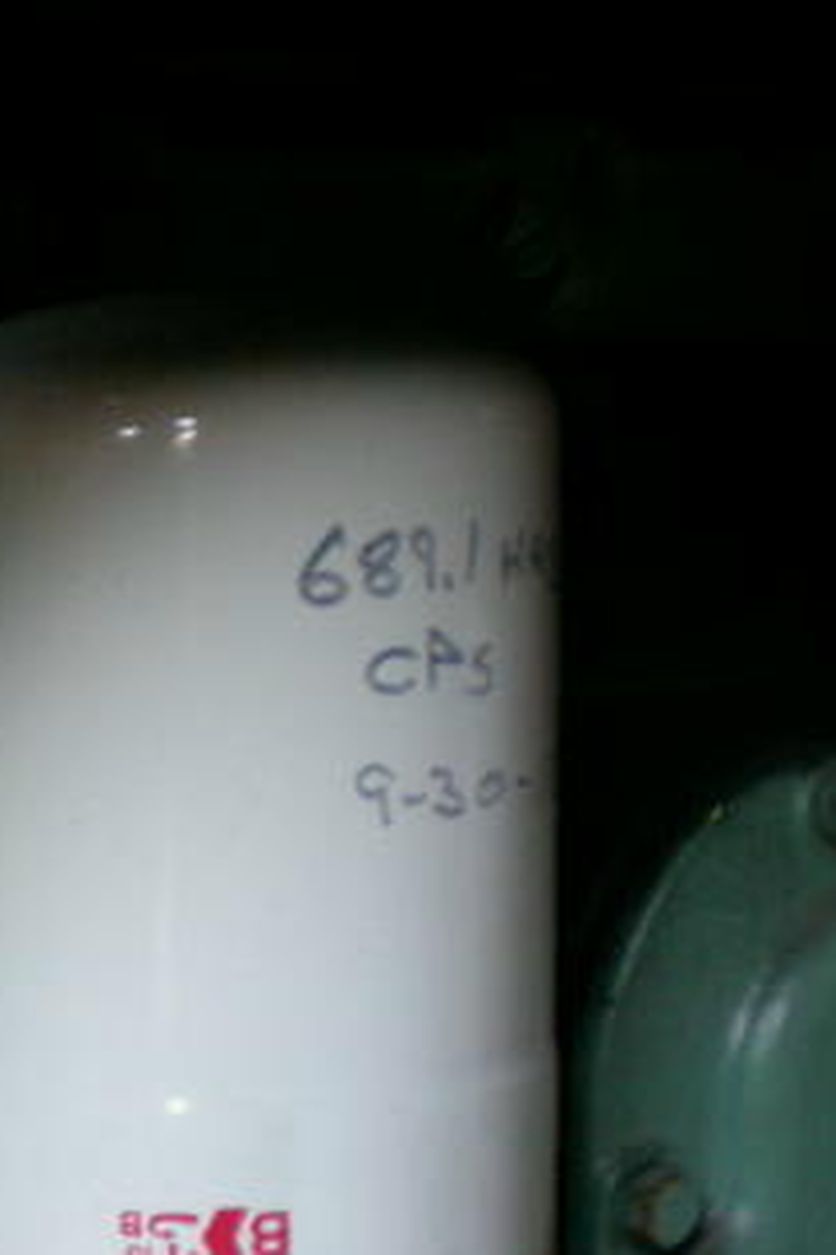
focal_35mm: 101
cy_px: 1000
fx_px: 3518
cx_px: -289
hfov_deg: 13.0
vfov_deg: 20.0
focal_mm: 6.3
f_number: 3.1
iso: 200
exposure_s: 1/38.3
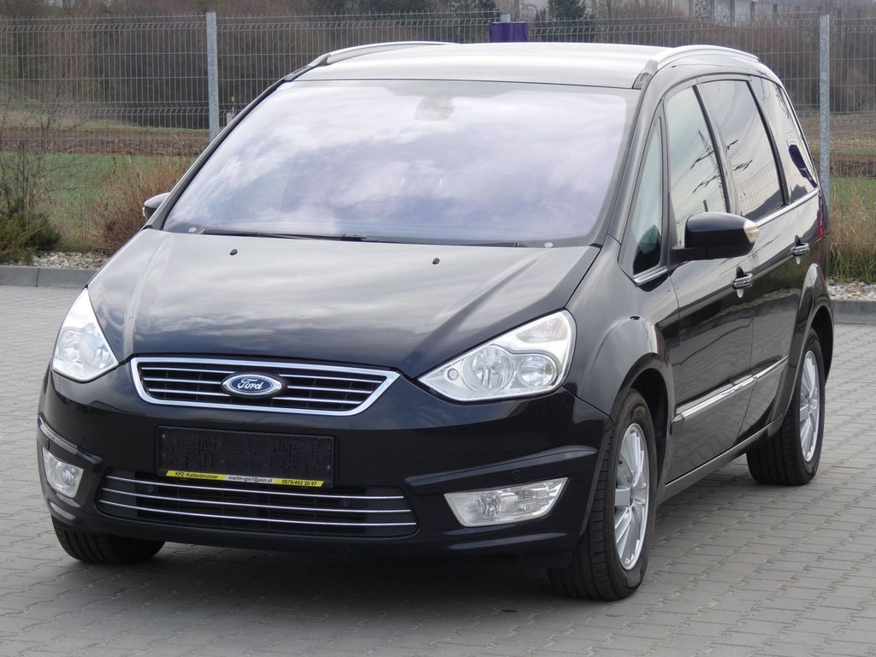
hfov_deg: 18.4
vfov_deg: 13.8
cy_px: 328
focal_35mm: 107
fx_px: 2708
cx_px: 438
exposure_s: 1/160
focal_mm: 19.2
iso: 80
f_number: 5
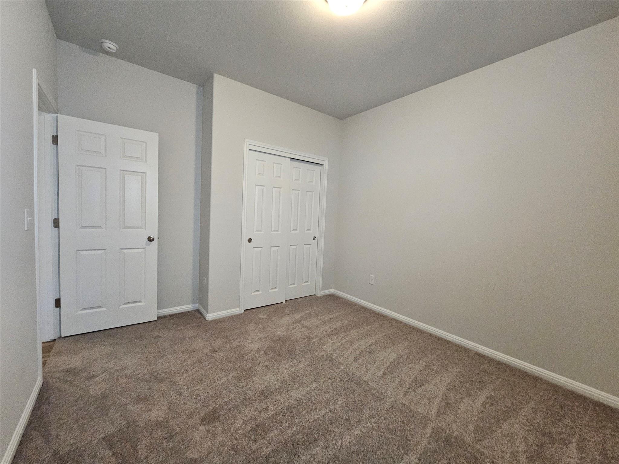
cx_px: 310
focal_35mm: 13
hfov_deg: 106.2
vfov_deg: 89.9
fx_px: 232
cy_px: 232
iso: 320
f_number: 2.2
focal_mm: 2.2
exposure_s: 1/60
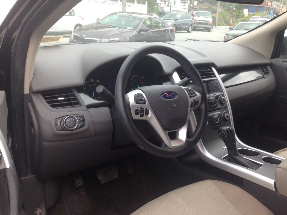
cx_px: 144
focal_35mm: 33
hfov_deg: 55.4
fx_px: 274
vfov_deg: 42.9
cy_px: 108
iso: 50
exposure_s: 1/167
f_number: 2.4
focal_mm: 4.12
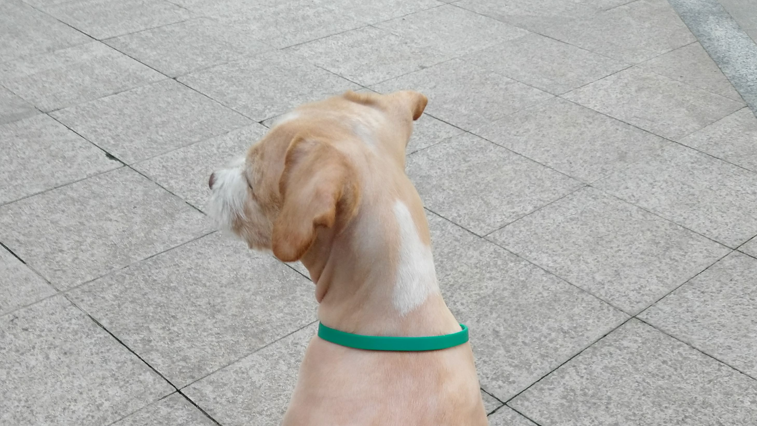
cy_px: 468
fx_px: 803
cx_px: 374
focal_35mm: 40
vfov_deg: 27.2
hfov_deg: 50.5
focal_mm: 3.95
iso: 223
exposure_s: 1/33
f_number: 1.8
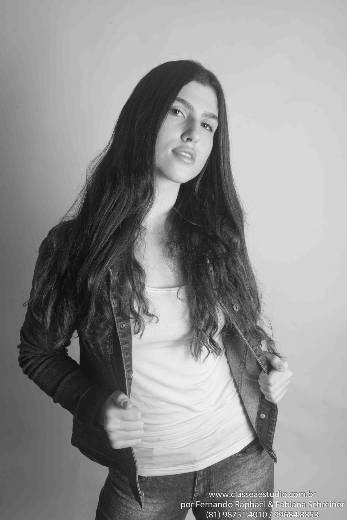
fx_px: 520
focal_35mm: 36
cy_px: 260
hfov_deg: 36.9
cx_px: 174
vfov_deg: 53.1
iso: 100
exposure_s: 1/160
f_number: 9
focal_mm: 36
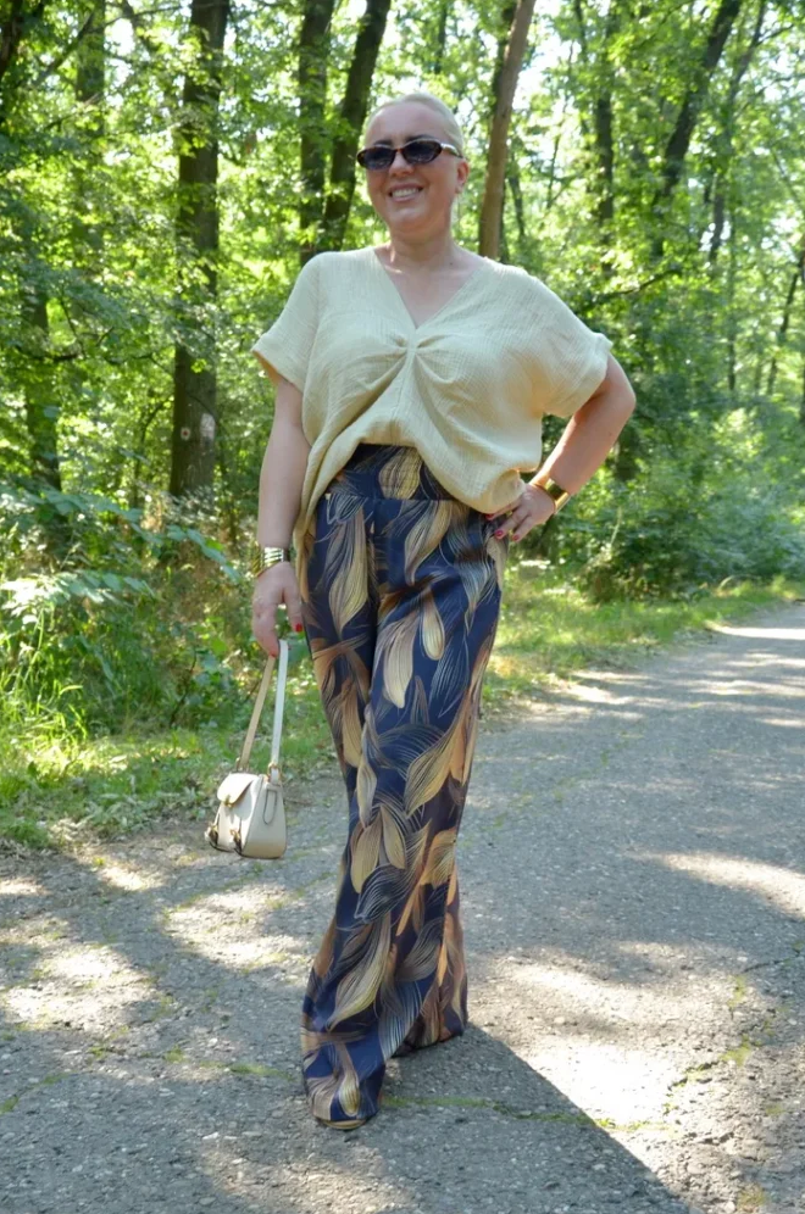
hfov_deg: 35.8
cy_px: 602
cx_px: 409
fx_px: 1246
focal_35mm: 37
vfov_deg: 52.0
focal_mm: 24
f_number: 5
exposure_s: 1/160
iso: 640
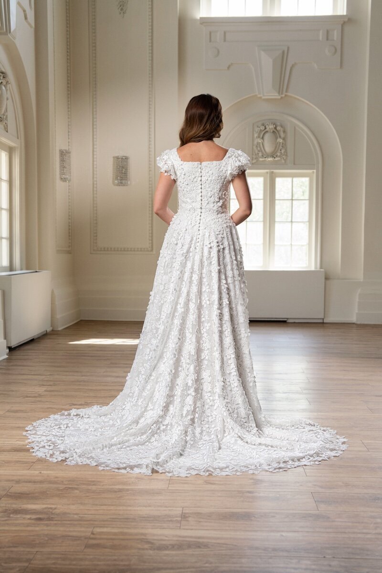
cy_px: 286
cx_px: 191
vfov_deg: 45.4
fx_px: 684
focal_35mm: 43
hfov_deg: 31.2
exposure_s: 1/320
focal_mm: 43
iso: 640
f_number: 4
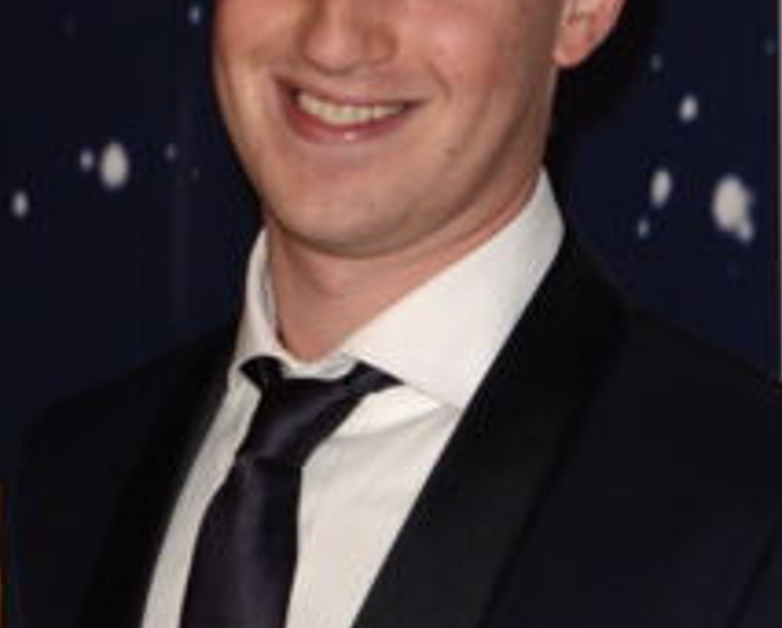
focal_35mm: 211
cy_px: 141
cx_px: 51
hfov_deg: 9.1
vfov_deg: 7.3
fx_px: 4890
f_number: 7.1
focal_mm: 100
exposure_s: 1/250
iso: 800
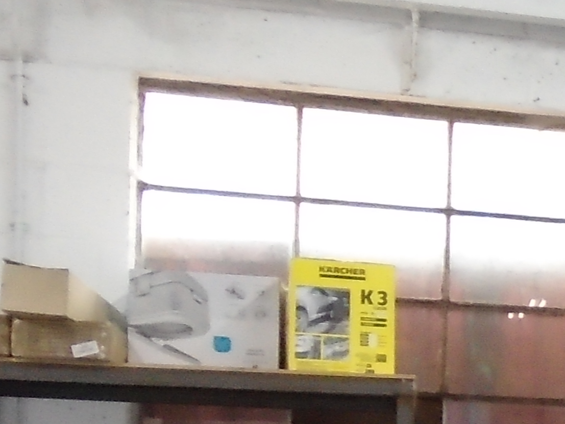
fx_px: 1975
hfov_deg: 13.2
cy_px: 584
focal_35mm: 121
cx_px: 1251
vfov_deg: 11.8
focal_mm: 4.6
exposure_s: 1/30
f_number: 3.2
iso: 400
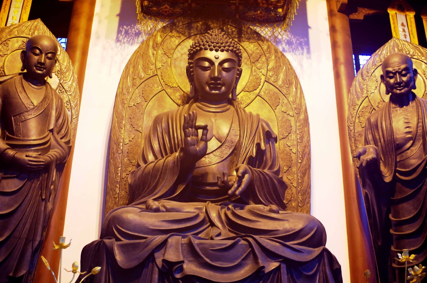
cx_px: 214
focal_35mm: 42
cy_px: 142
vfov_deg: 31.8
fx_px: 497
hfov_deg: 46.5
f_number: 2.8
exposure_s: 1/30
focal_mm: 28
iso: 640
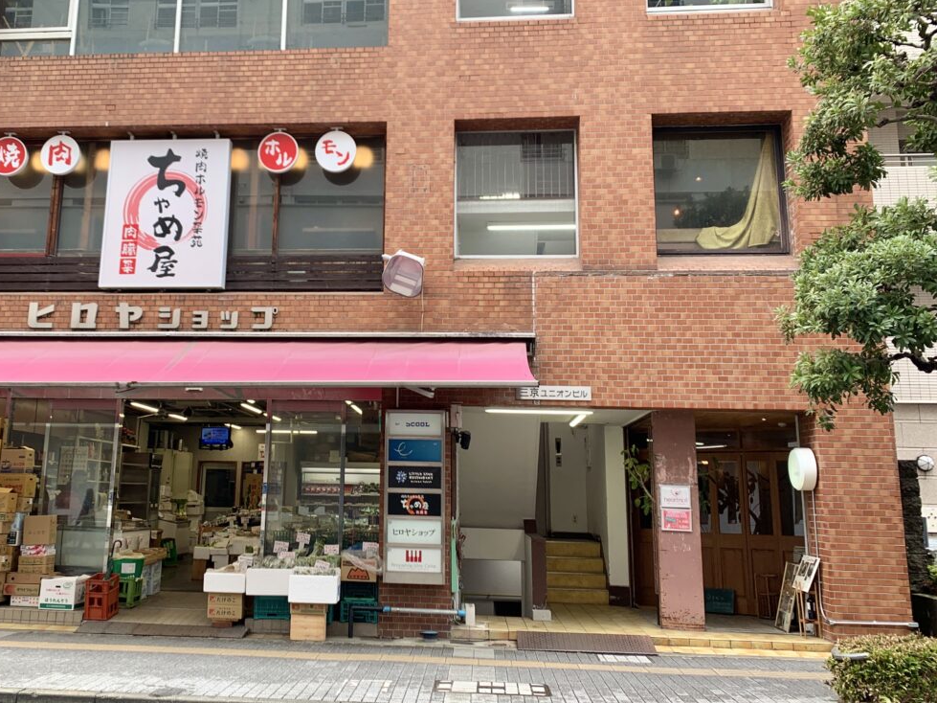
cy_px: 305
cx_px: 371
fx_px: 920
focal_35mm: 34
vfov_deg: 41.7
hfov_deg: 53.6
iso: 25
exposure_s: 1/165
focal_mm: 4.25
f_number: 1.8
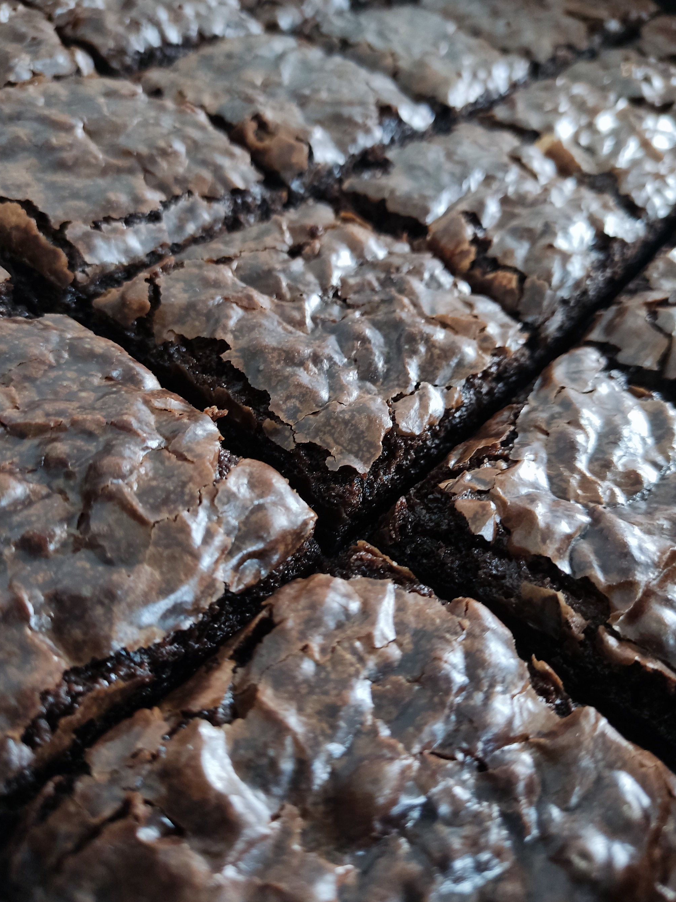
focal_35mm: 26
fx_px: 677
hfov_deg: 53.1
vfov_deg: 67.3
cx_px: 331
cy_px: 442
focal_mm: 4.71
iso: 506
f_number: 1.79
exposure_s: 1/24
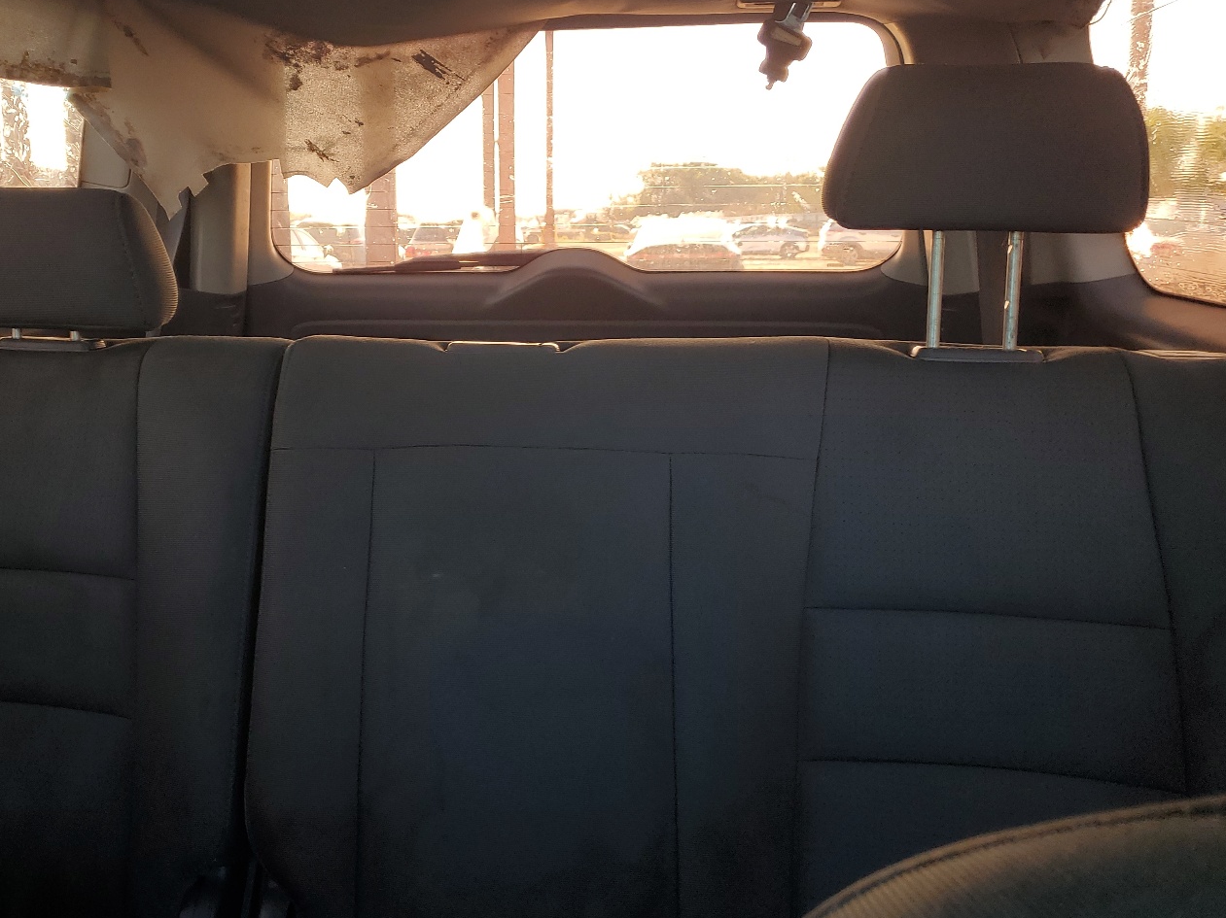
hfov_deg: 54.8
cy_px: 357
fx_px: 1168
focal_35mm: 33
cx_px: 467
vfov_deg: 42.7
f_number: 1.5
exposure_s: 1/141
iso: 50
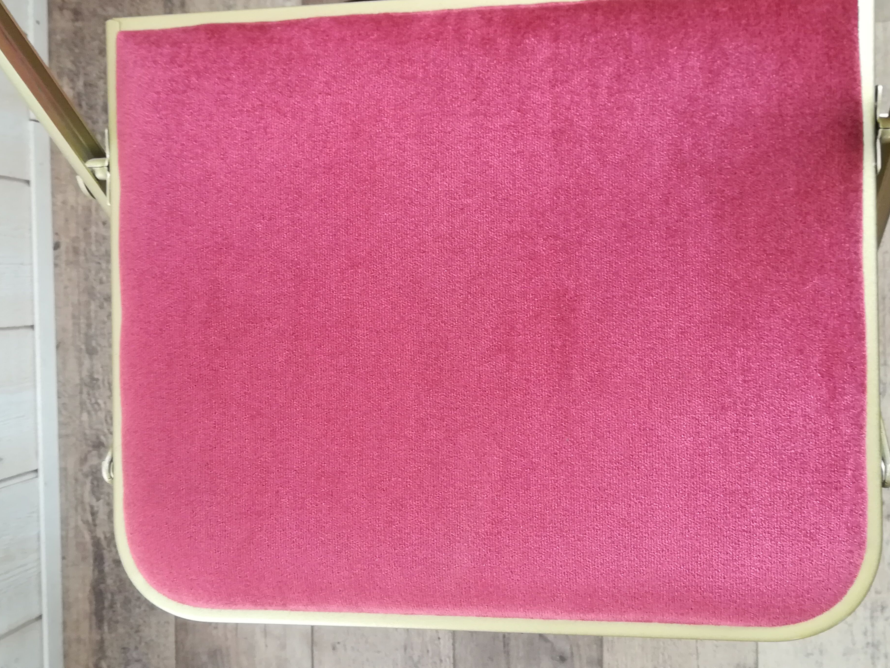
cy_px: 305
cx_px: 463
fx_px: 951
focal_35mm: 37
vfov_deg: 38.6
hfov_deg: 50.1
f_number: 2.2
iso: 200
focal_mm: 3.83
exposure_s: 1/33.3
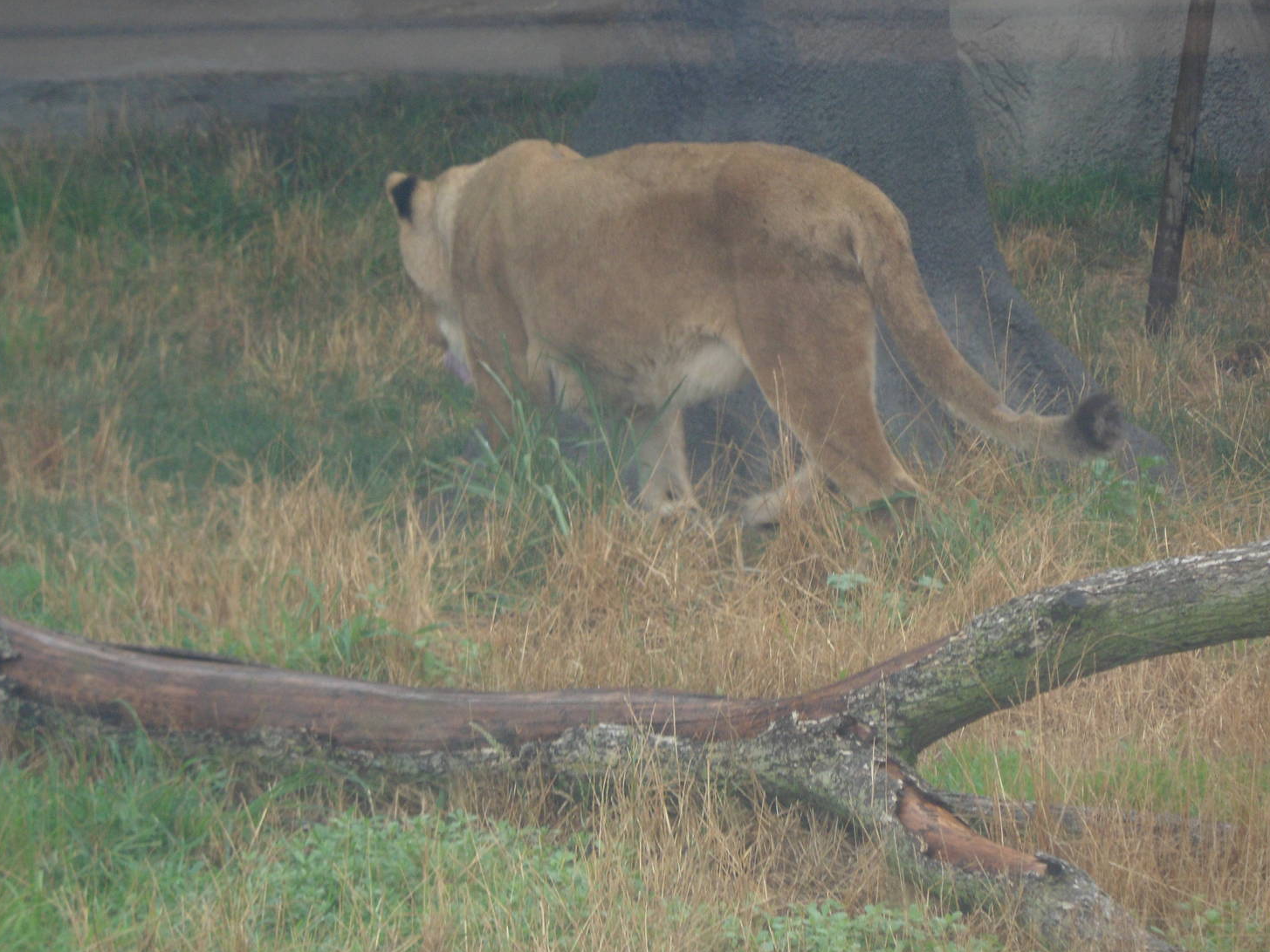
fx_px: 10896
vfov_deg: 5.0
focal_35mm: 297
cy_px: 451
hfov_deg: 6.7
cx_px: 676
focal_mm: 46.8
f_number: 5.9
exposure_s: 1/60
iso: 120
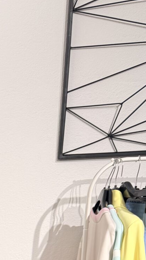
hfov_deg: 11.7
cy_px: 421
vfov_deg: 19.6
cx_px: -166
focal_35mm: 90
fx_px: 620
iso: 64
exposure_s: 1/100
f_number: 1.78
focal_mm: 6.76
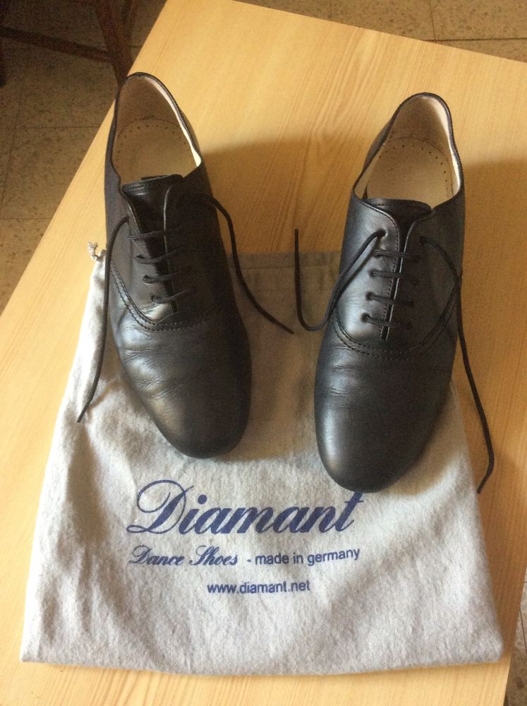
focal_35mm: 32
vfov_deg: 56.9
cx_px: 264
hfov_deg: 44.1
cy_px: 353
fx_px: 651
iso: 200
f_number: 2.4
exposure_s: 1/25
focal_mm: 3.3
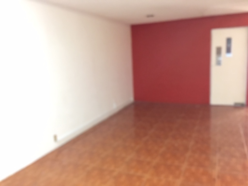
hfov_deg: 61.7
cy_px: 93
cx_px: 124
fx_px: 208
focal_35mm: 29
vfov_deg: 48.2
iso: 640
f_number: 2.2
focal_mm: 4.15
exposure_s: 1/15
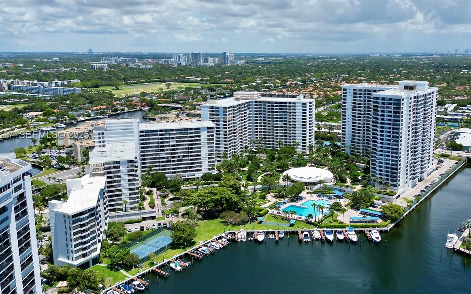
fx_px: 449
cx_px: 287
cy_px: 135
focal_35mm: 35
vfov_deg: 36.3
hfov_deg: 54.8
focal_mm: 6.72
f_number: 1.7
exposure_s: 1/5000
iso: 140
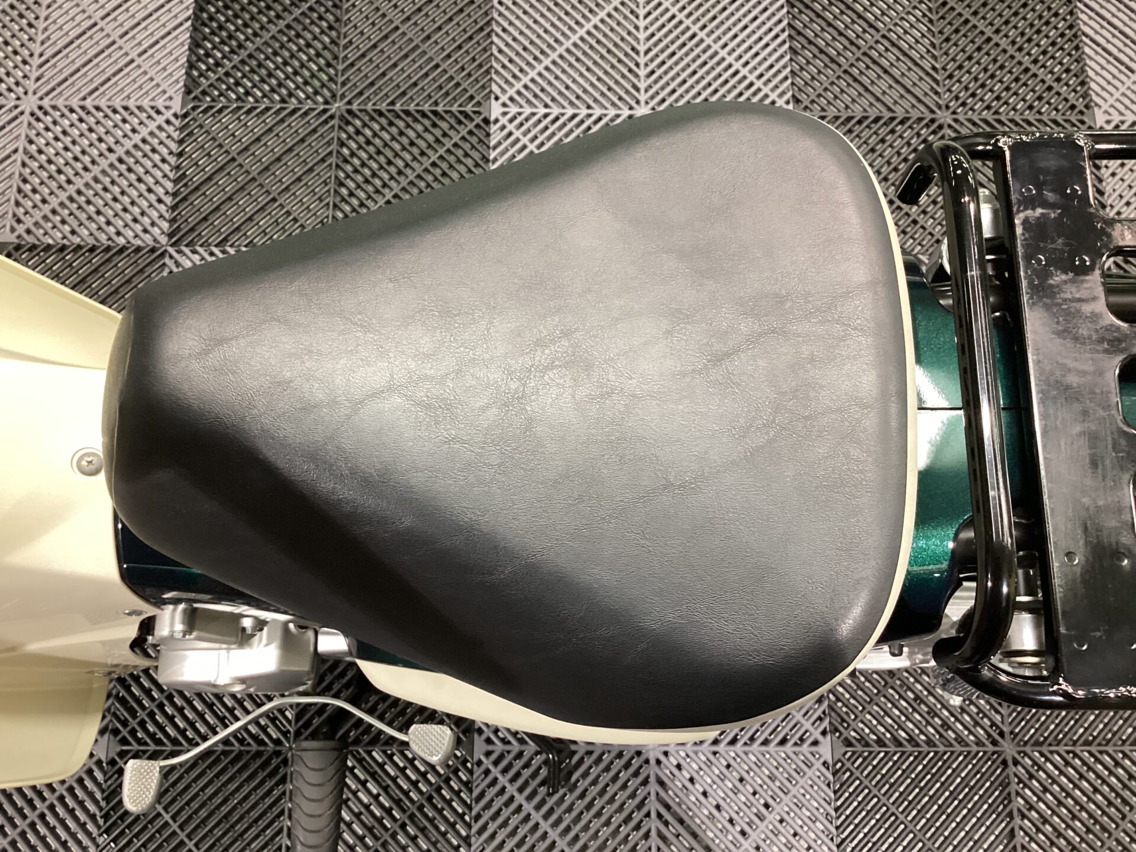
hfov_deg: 58.4
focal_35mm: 31
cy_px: 426
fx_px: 1017
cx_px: 568
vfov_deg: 45.4
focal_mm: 3.3
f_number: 2.4
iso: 320
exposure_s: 1/40
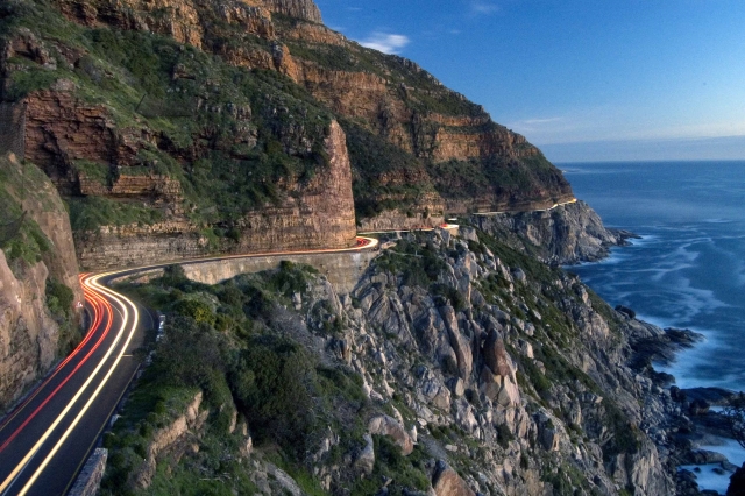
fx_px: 558
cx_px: 372
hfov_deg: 67.4
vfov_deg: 47.9
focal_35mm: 27
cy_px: 248
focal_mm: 18
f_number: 22
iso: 1600
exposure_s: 30
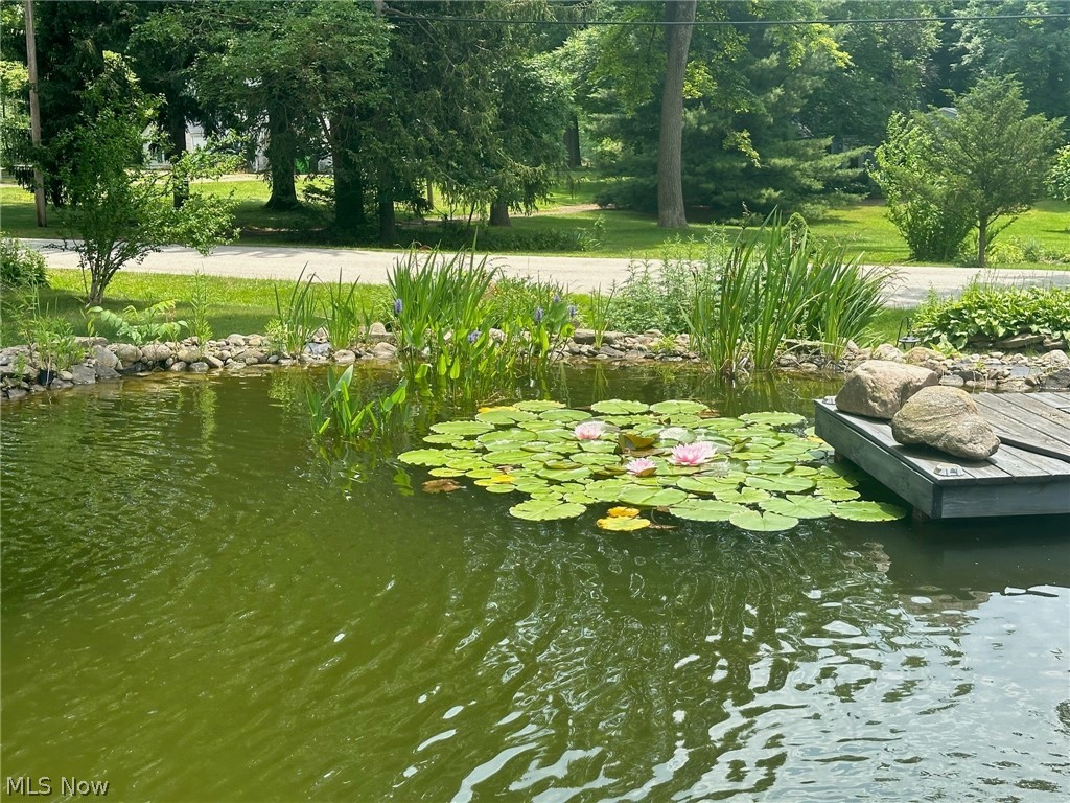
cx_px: 535
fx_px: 1484
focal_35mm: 48
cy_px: 402
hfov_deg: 39.7
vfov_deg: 30.3
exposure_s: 1/1305
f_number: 1.78
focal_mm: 6.86
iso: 64
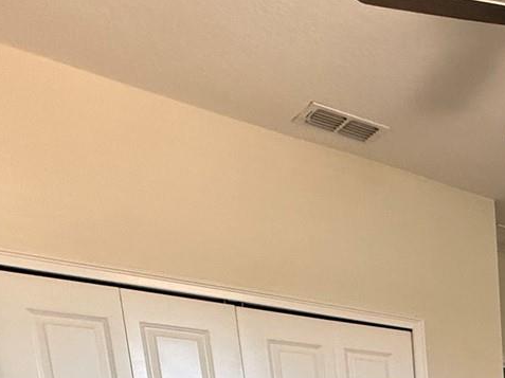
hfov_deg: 30.8
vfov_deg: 22.8
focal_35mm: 47
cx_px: 671
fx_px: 685
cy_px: 616
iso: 400
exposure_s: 1/61
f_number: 2.2
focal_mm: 2.22
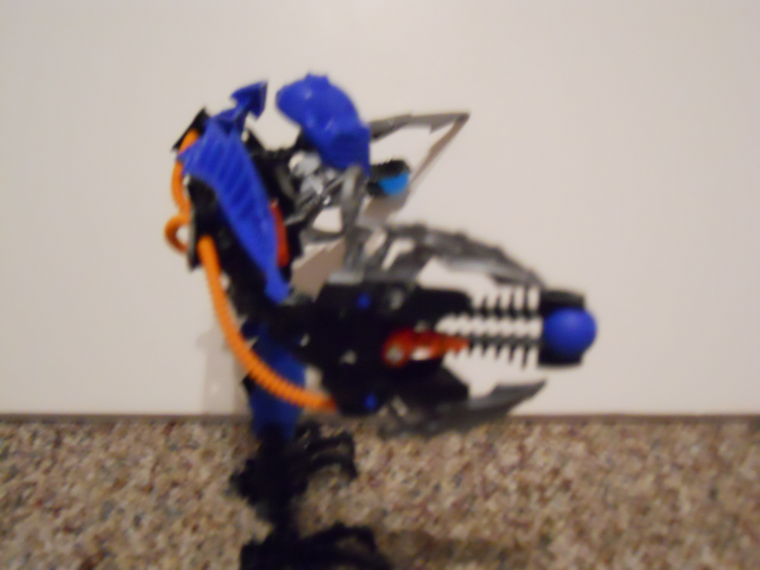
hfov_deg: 45.8
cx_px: 380
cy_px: 285
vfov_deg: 35.1
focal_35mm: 41
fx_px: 900
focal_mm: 7.3
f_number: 3.2
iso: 800
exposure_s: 1/10
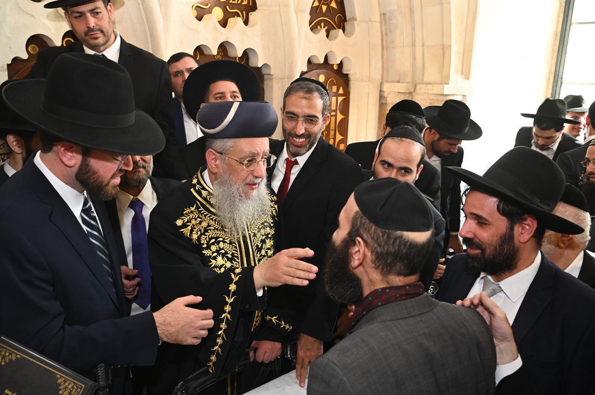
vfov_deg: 41.0
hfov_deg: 58.8
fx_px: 528
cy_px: 198
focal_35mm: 32
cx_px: 298
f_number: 5
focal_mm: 32
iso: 800
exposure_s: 1/125
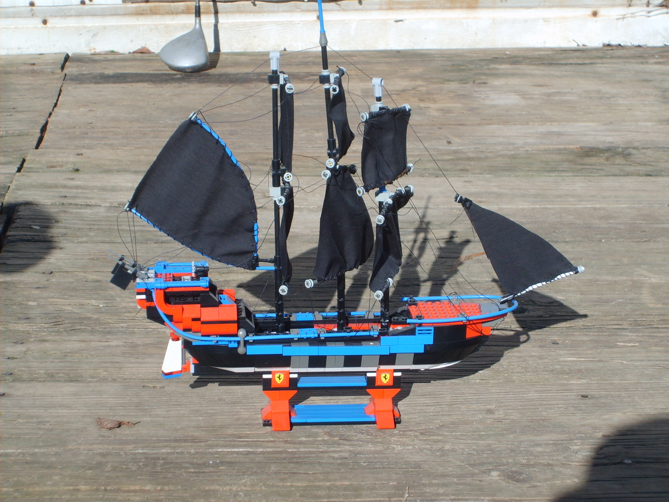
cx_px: 334
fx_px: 1565
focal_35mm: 81
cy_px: 251
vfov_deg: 18.2
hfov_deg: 24.1
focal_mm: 13.7
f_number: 4.2
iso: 50
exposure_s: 1/750
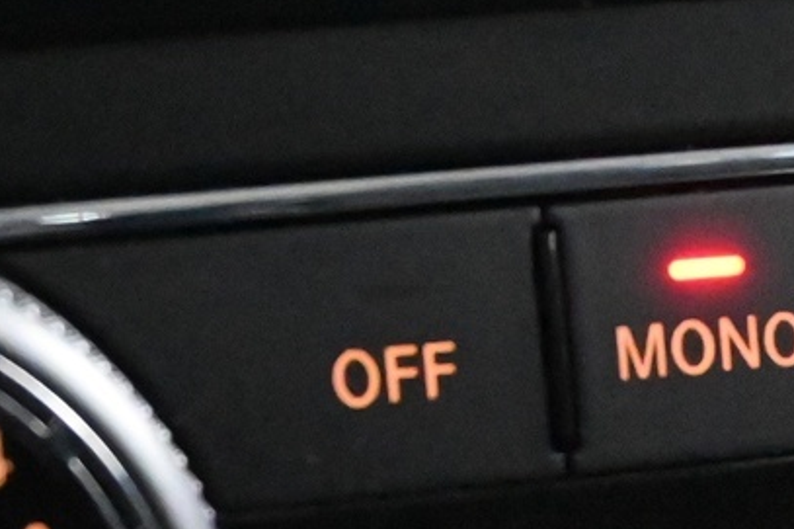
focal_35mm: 203
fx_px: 4475
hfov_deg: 10.1
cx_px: 714
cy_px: 746
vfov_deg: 6.7
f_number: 5
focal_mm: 34
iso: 16000
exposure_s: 1/50
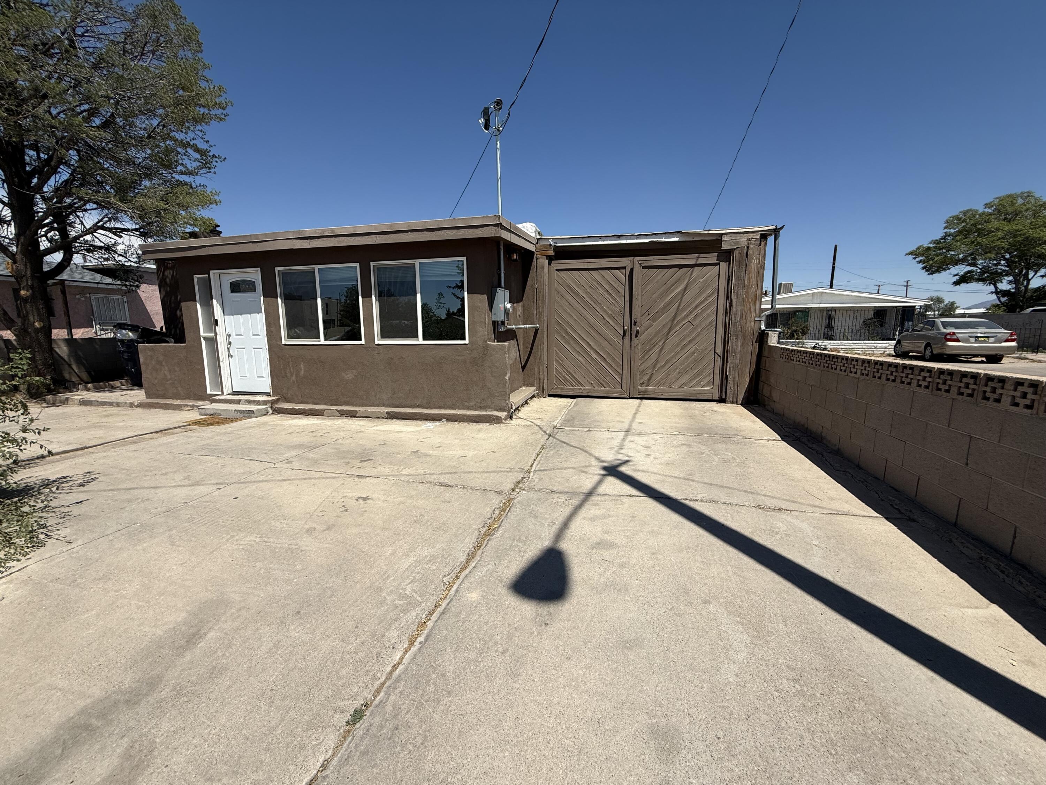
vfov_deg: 85.7
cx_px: 523
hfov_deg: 102.1
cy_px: 392
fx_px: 423
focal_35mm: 14
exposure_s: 1/3663
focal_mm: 2.22
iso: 50
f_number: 2.2
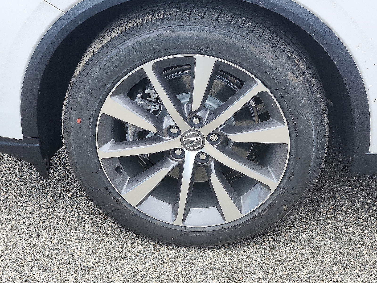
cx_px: 188
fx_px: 751
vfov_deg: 21.3
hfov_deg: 28.2
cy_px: 142
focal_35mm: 69
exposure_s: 1/192
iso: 50
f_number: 2.4
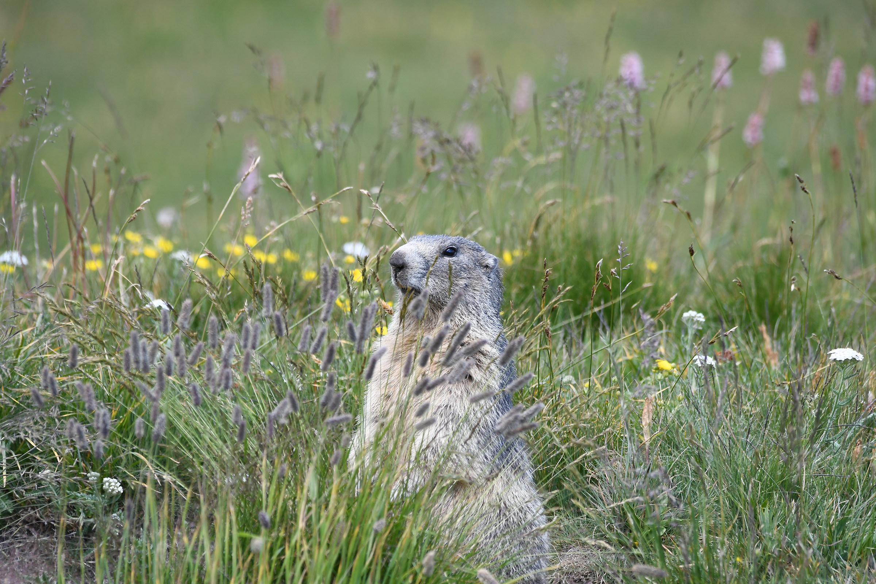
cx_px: 438
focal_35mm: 750
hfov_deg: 2.7
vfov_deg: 1.8
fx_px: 18249
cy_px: 292
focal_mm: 500
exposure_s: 1/320
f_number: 8
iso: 640
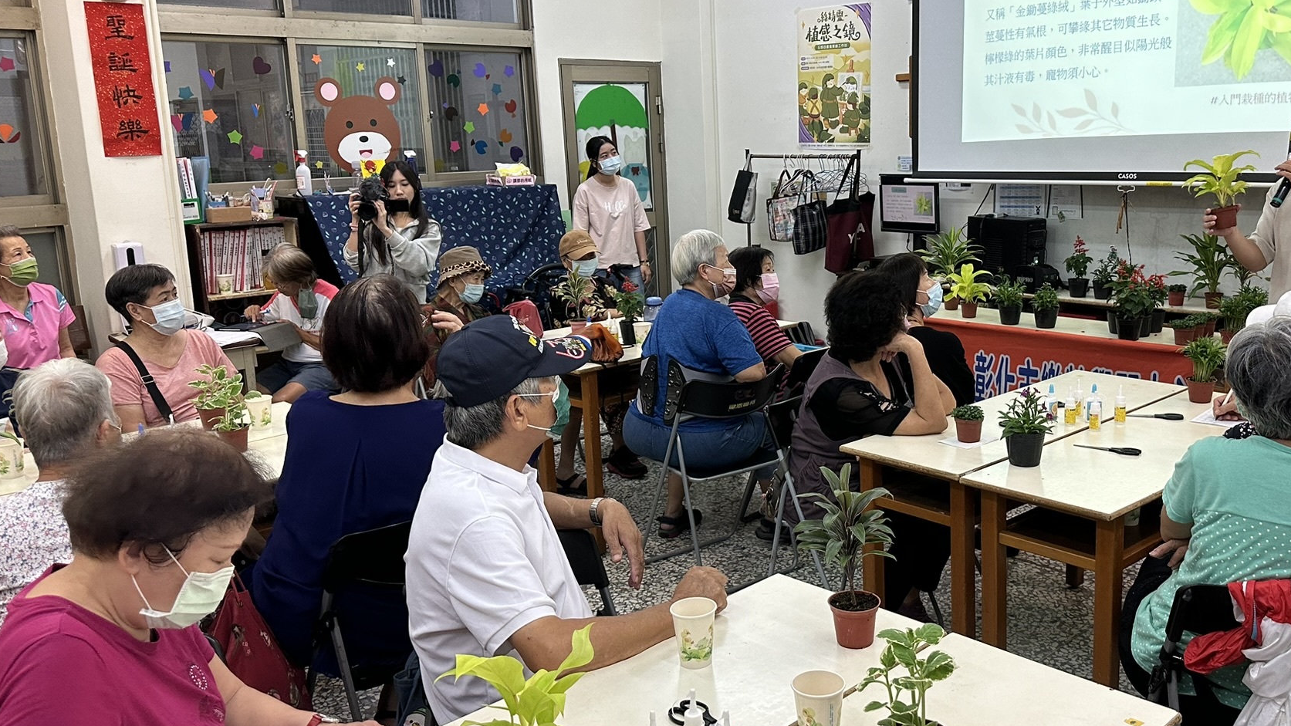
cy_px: 350
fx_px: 1095
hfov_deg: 60.6
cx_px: 755
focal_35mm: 32
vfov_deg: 36.7
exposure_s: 1/120
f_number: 1.78
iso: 200
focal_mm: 6.86
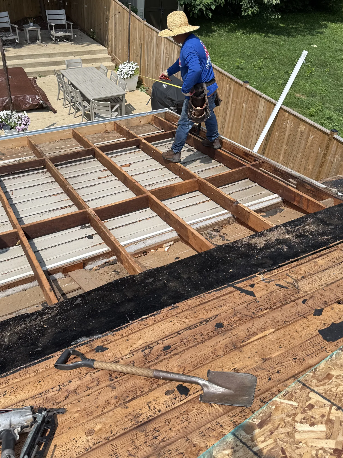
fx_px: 410
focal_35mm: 31
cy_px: 199
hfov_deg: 45.3
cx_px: 150
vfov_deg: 58.2
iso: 80
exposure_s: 1/4975
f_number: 1.78
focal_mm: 6.76
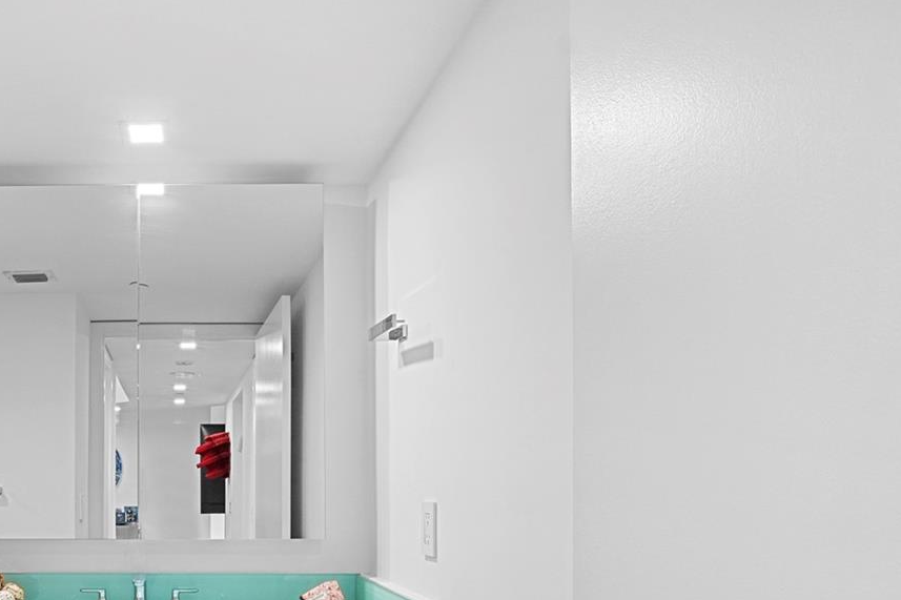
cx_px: 139
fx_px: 701
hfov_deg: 58.6
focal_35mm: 28
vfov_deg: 43.5
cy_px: 508
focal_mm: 10
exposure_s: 1/15
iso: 1600
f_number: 8
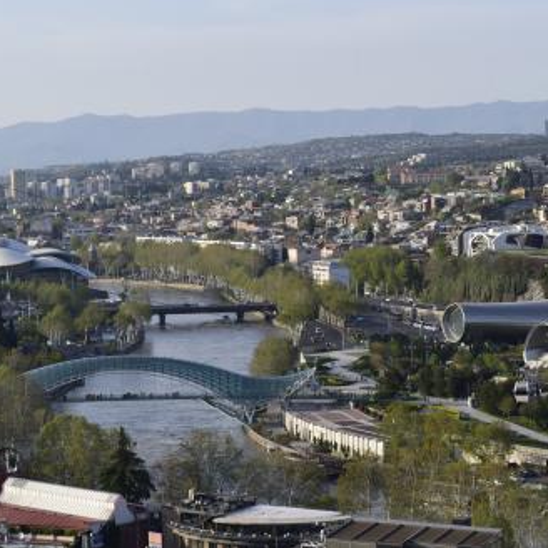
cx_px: 301
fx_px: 1809
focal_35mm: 101
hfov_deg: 17.2
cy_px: 273
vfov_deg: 17.2
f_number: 18
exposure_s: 1/100
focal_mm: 52
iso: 250
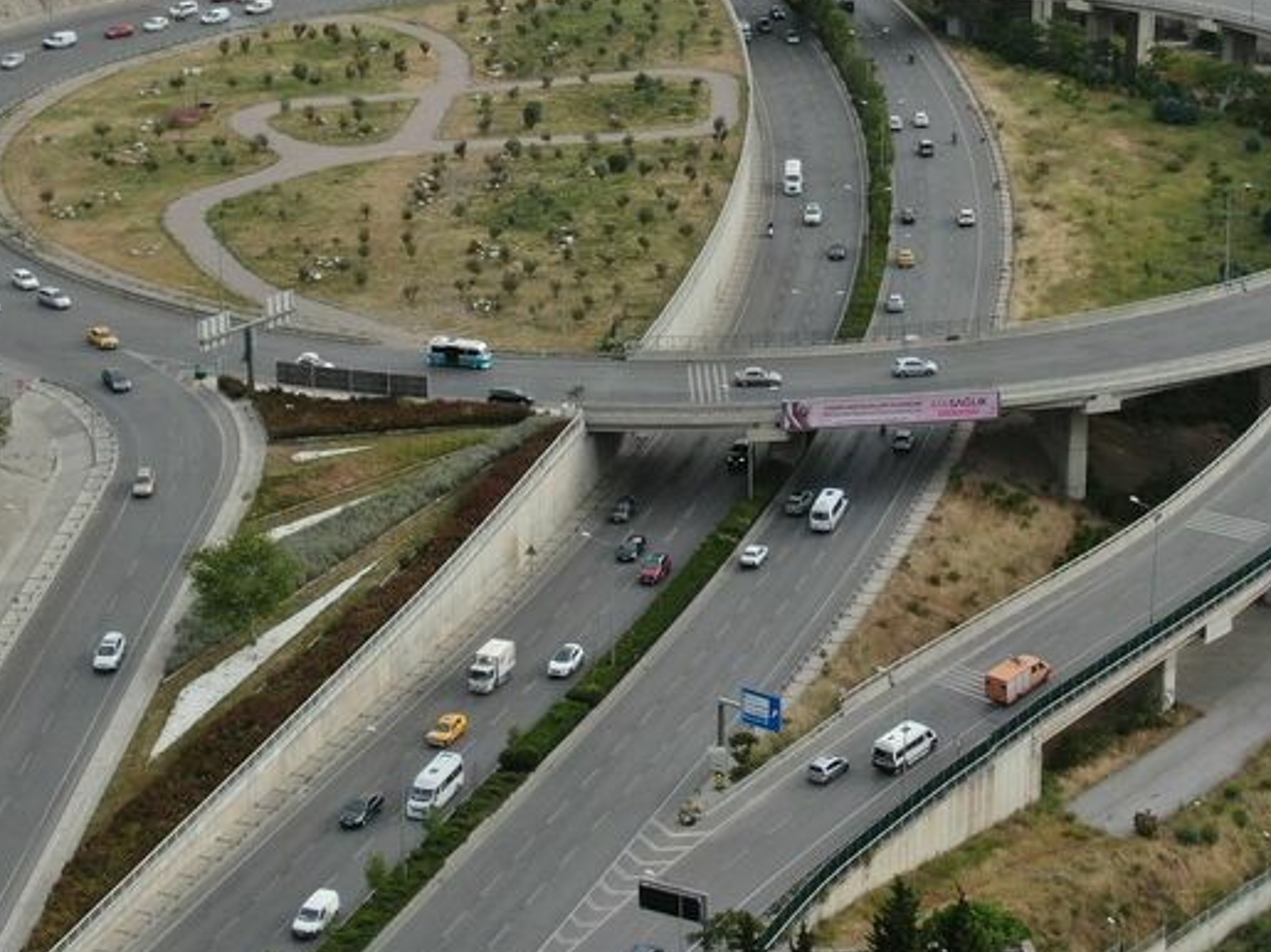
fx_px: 3561
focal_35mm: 97
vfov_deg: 15.2
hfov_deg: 20.2
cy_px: 298
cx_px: 713
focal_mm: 6.63
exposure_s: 1/400
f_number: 3.4
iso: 100
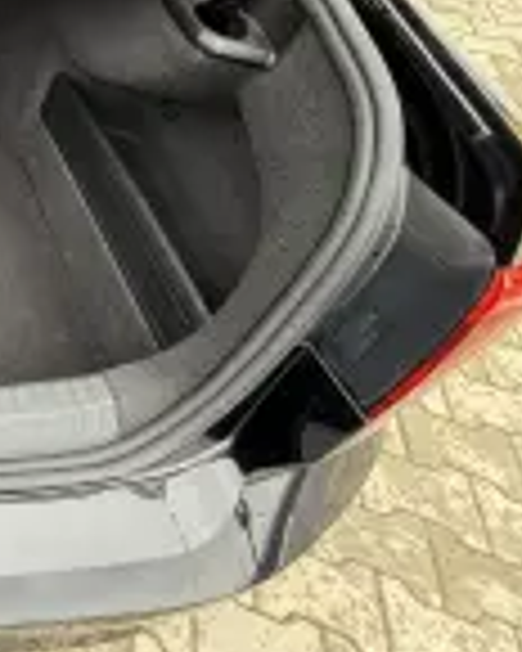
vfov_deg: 50.5
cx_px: -270
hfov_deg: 28.0
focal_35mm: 34
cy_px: 157
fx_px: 657
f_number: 2.2
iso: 320
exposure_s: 1/99
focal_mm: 2.22
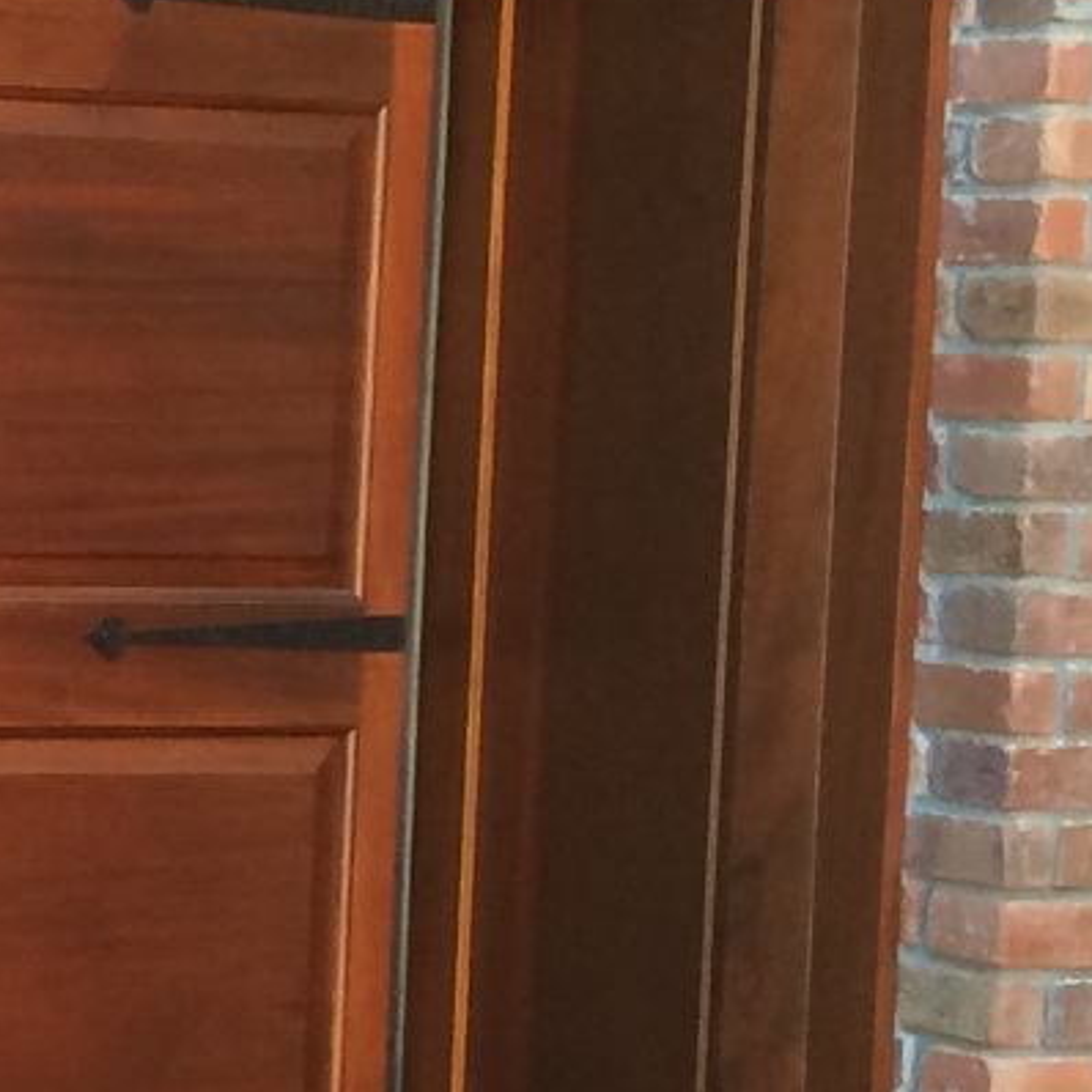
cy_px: 573
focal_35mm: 132
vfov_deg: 13.2
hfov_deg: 12.0
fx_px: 4711
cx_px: -988
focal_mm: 4.15
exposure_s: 1/40
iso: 40
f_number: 2.2
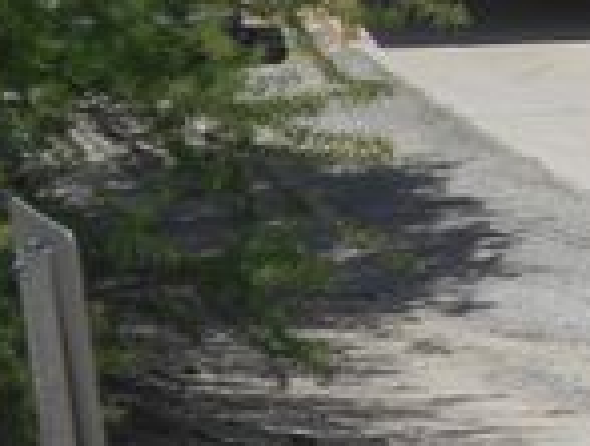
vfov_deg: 7.8
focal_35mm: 190
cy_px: -86
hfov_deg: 10.0
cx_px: 947
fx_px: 3246
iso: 80
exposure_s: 1/1000
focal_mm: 10
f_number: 4.9
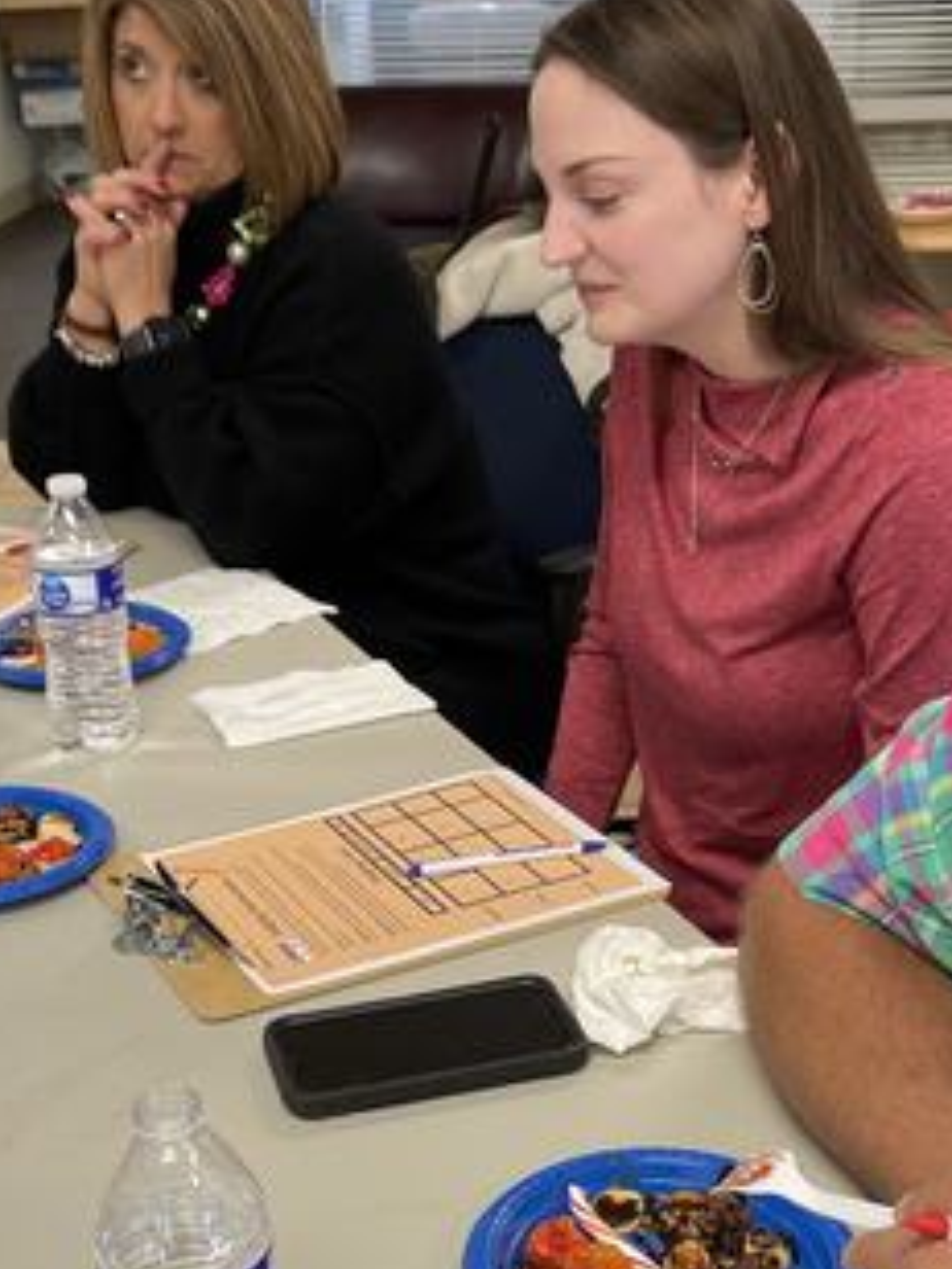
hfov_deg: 27.0
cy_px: 902
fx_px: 1980
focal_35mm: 54
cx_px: 441
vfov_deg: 35.0
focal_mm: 5.1
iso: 125
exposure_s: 1/120
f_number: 1.6
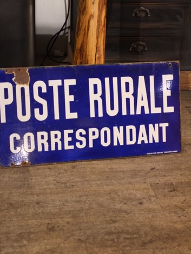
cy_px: 110
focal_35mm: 65
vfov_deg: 29.8
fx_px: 478
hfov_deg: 22.6
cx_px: 85
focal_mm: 35
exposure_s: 1/125
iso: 3200
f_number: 3.6
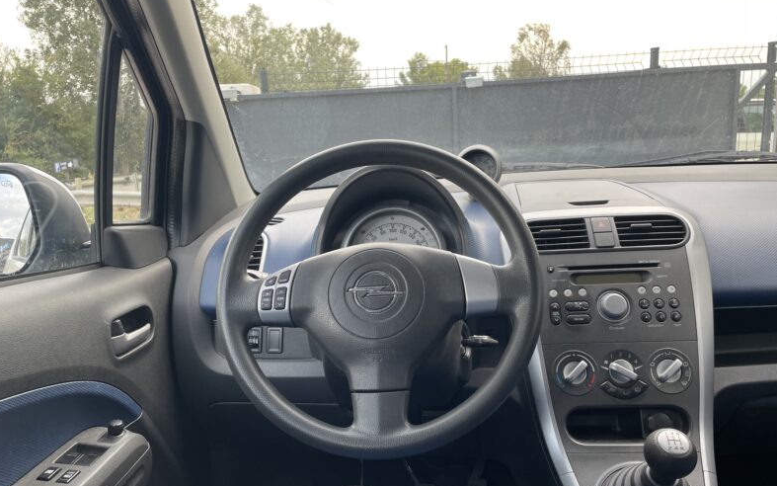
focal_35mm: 28
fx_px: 593
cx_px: 389
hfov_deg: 66.5
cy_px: 268
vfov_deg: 44.5
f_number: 1.6
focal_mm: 4.2
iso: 64
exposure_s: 1/121
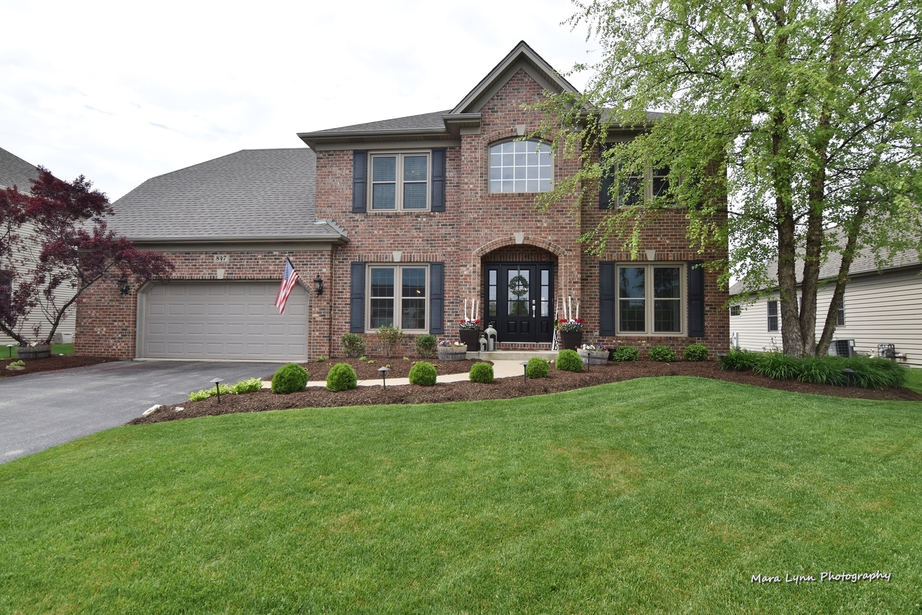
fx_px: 461
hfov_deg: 90.0
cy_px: 308
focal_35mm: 18
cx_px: 461
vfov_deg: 67.4
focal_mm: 12
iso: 200
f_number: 9.5
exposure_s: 1/350
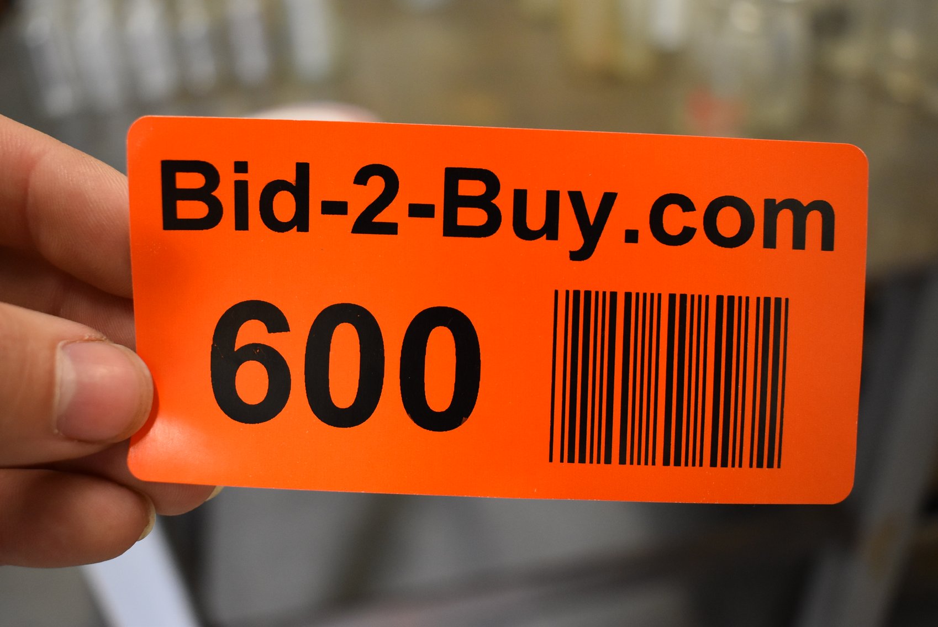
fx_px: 939
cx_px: 469
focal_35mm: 36
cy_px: 314
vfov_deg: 36.9
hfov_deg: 53.1
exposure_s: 1/80
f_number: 4
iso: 1600
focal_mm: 24
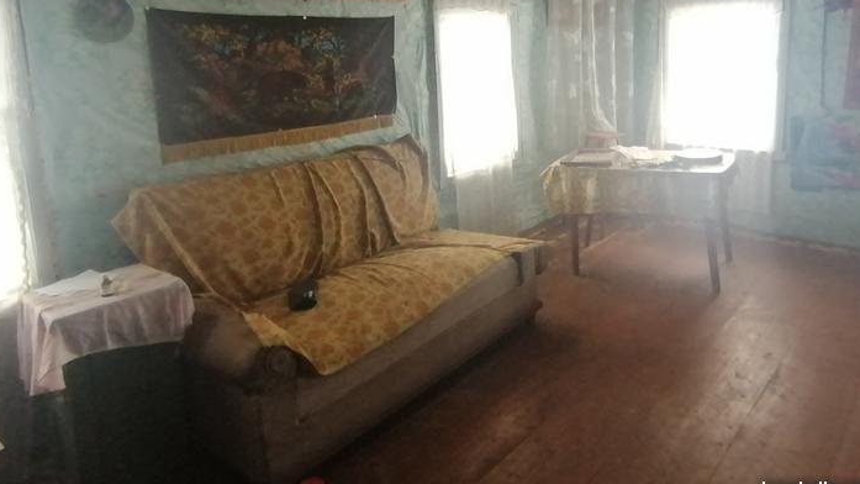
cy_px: 143
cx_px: 460
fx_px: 570
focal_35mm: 25
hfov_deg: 74.0
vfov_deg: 44.9
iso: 320
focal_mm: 1.78
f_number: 2.4
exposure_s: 1/33.3
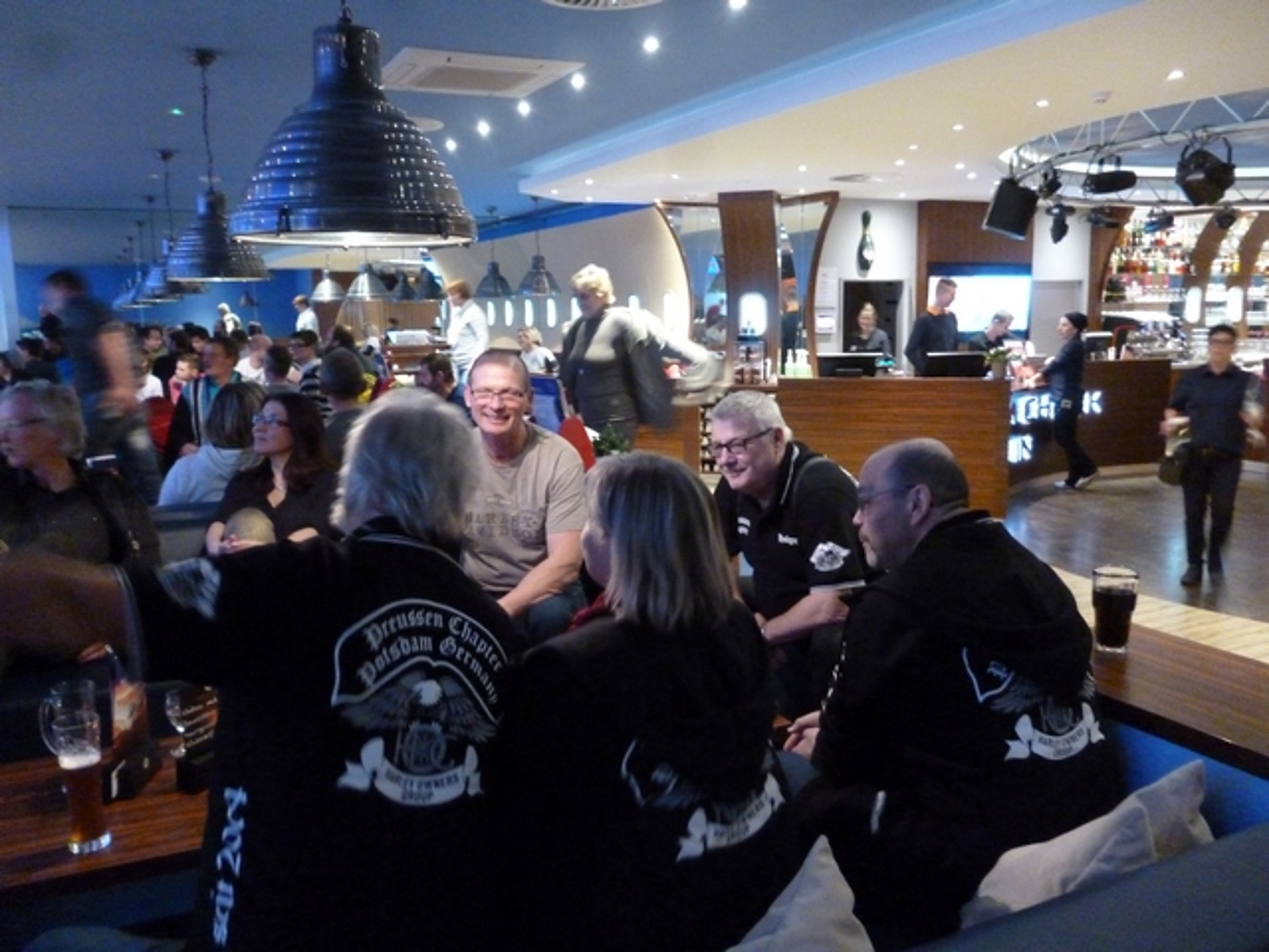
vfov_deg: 49.7
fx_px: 1026
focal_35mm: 28
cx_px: 634
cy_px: 476
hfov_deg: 63.4
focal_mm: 5
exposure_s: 1/8
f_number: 3.1
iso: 800
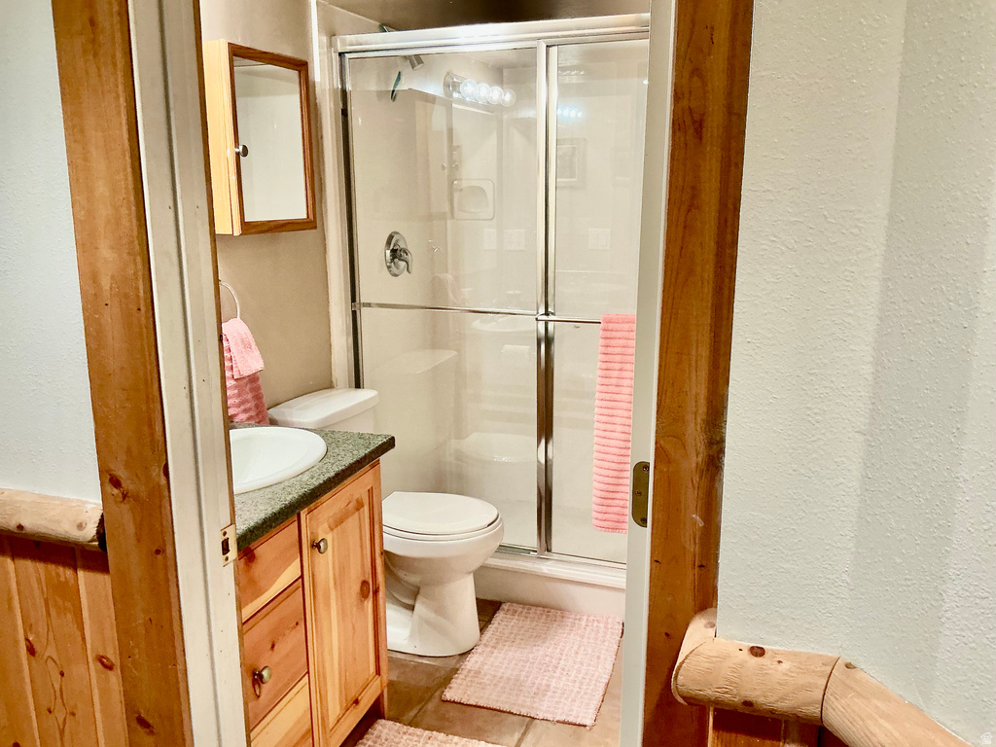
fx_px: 834
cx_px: 498
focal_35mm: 29
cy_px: 374
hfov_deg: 61.7
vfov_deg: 48.2
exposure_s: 1/60
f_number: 1.8
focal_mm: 3
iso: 100
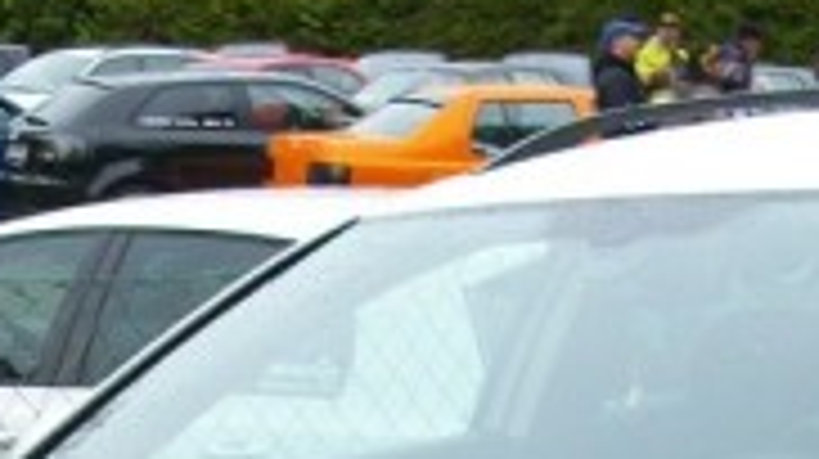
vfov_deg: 7.1
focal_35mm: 163
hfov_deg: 13.2
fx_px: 3537
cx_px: 432
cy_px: 994
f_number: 2.9
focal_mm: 5.7
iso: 80
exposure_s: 1/193
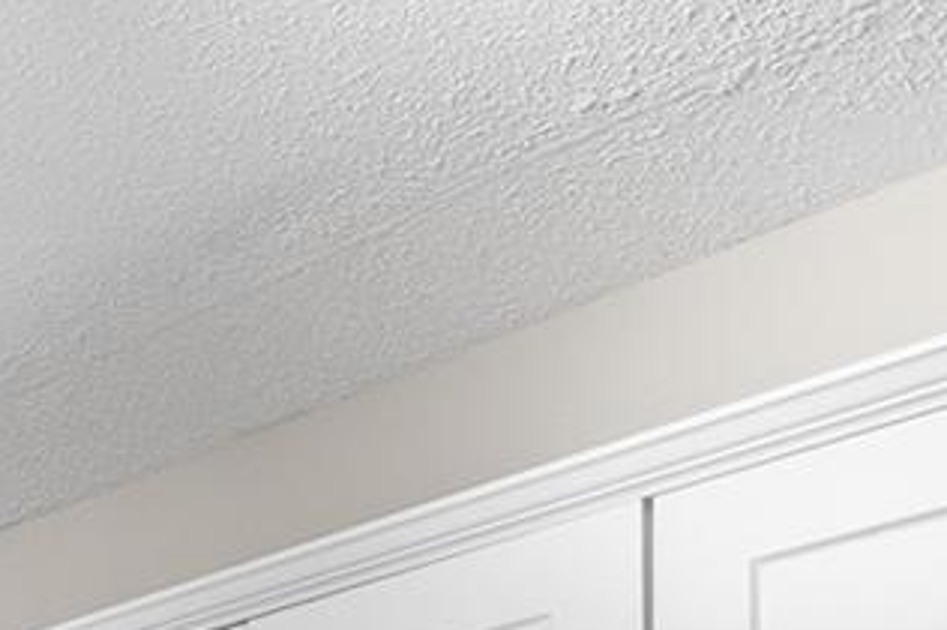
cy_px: 1377
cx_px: -506
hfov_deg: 21.8
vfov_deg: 14.1
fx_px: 1997
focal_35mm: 76
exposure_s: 1/50
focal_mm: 10
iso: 400
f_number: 8
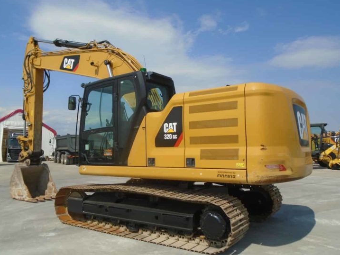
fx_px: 285
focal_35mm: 29
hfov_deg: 61.6
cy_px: 139
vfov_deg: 48.2
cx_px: 164
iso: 100
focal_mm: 4.6
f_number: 8
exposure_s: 1/320
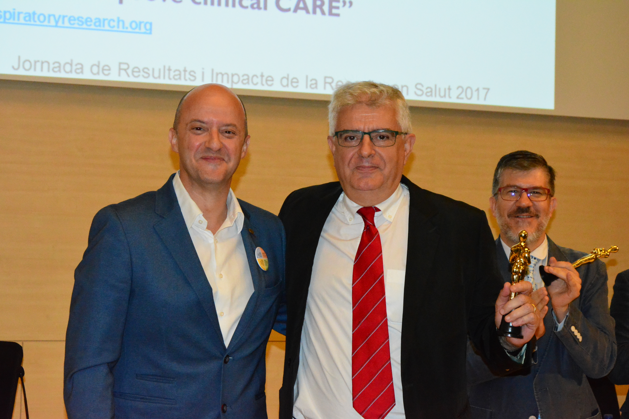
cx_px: 314
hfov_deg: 23.4
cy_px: 210
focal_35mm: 87
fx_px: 1520
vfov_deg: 15.7
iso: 6400
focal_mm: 58
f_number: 8
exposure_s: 1/125
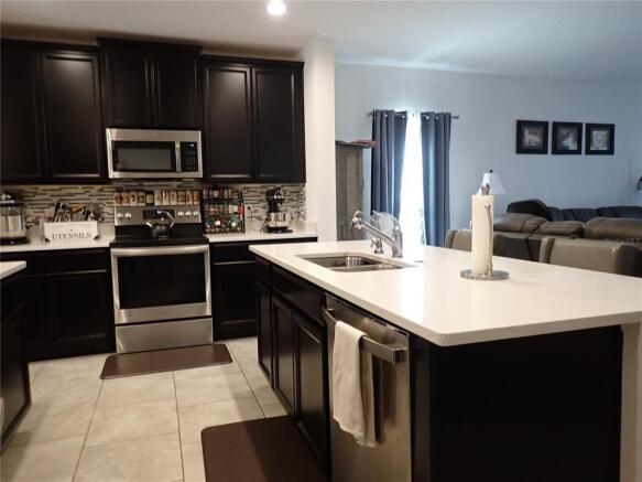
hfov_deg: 69.4
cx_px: 321
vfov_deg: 54.9
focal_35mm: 25
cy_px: 241
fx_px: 464
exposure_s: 1/30
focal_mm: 4.5
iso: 200
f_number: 2
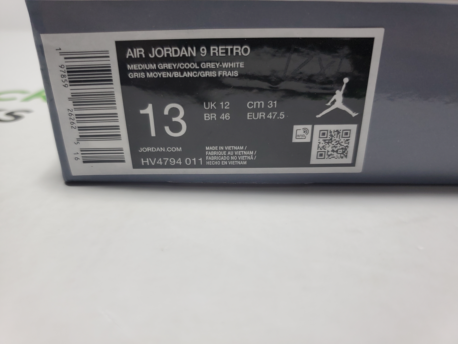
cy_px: 172
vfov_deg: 53.1
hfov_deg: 67.3
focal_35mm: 26
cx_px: 229
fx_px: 344
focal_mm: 4.3
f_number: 2.4
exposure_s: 1/197
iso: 50
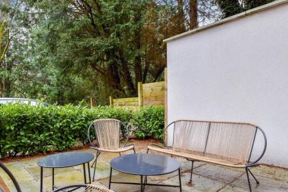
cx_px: 132
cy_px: 110
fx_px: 176
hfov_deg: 78.4
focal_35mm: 22
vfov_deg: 57.0
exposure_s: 1/5
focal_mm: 10
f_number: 8
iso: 160
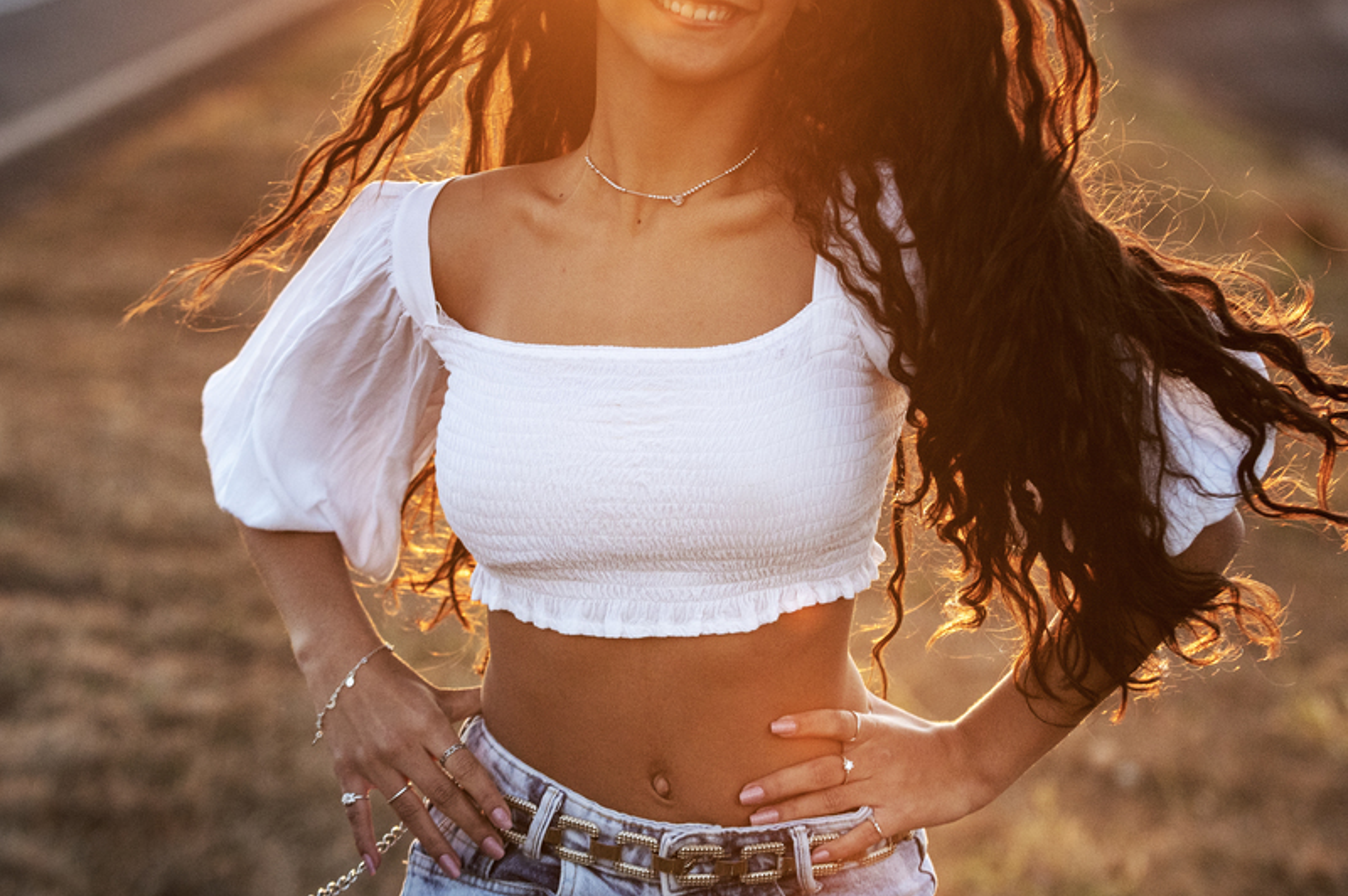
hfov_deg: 15.9
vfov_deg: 10.6
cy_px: 322
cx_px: 728
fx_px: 4826
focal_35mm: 129
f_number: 4
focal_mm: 86
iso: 800
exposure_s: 1/1250
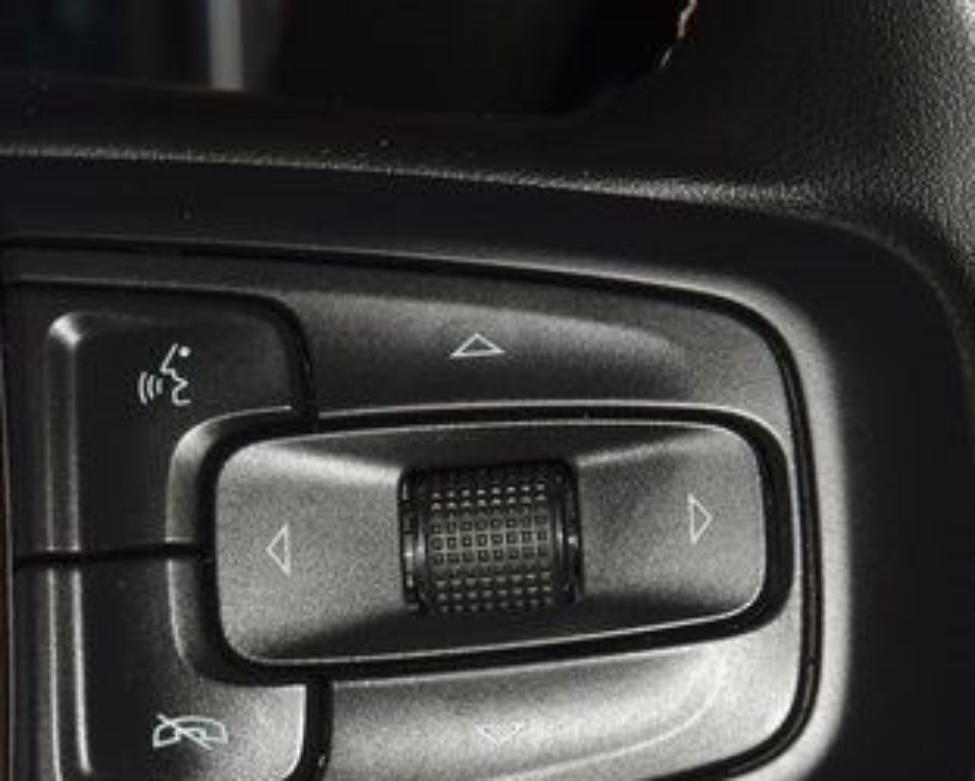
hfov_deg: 9.6
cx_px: 497
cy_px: 486
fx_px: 5833
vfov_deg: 7.7
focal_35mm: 202
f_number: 8
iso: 100
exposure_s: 1/125
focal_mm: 70
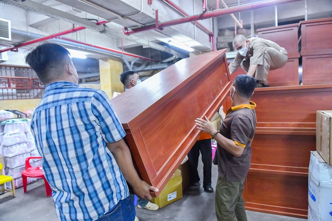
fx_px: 221
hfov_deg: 73.8
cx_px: 166
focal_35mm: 24
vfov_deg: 53.1
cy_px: 110
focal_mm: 24
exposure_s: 1/200
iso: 6400
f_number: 3.5
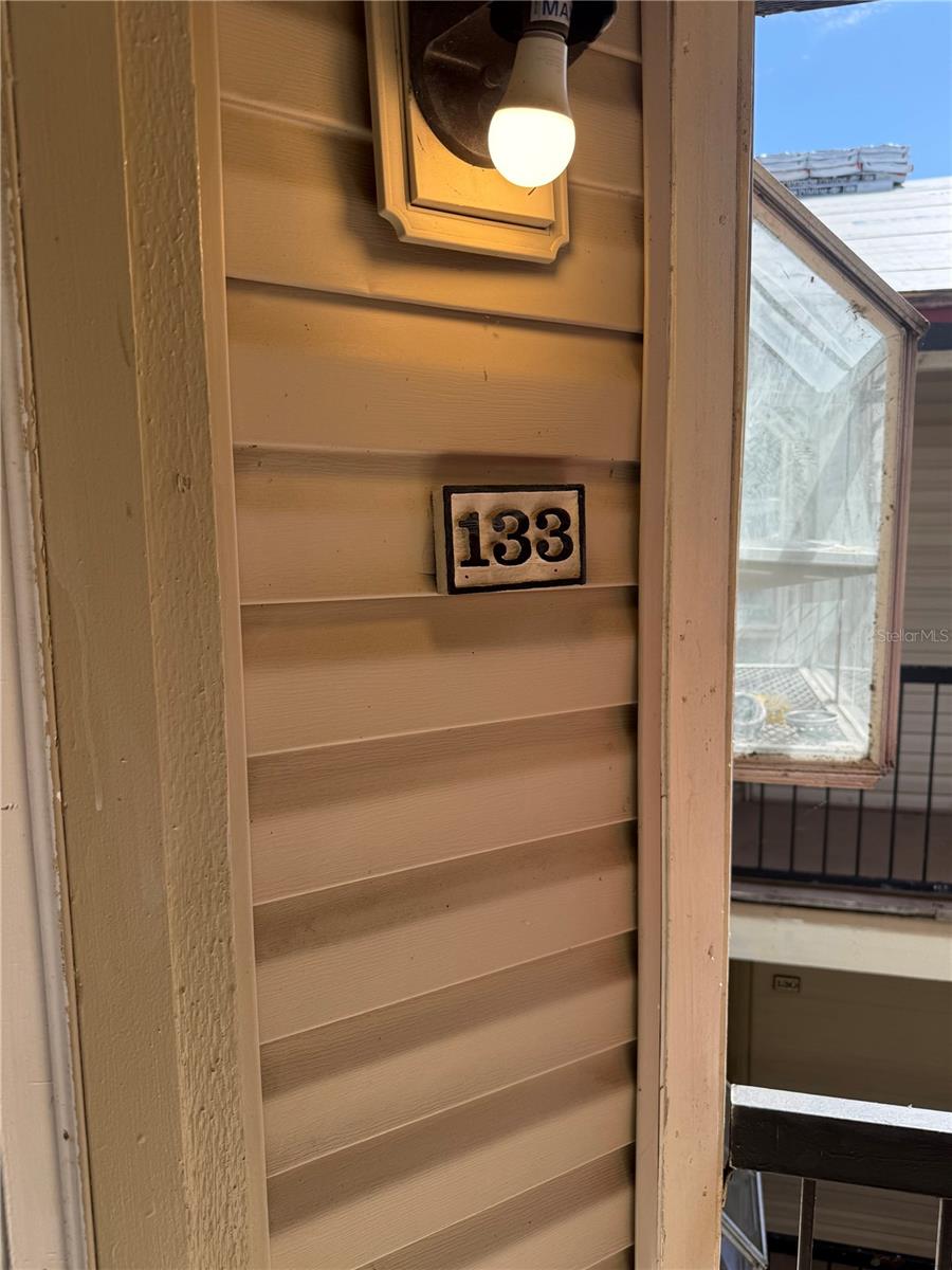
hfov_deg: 56.8
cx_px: 476
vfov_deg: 71.6
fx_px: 880
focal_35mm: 24
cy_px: 635
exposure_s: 1/909
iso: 100
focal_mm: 6.76
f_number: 1.78
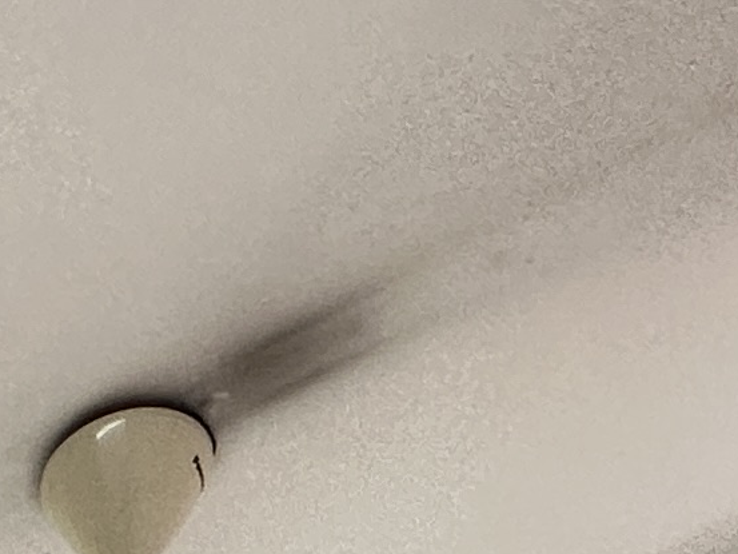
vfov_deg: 9.5
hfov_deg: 16.6
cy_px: 1880
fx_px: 2175
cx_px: -526
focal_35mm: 102
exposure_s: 1/100
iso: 125
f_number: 2.2
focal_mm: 2.22
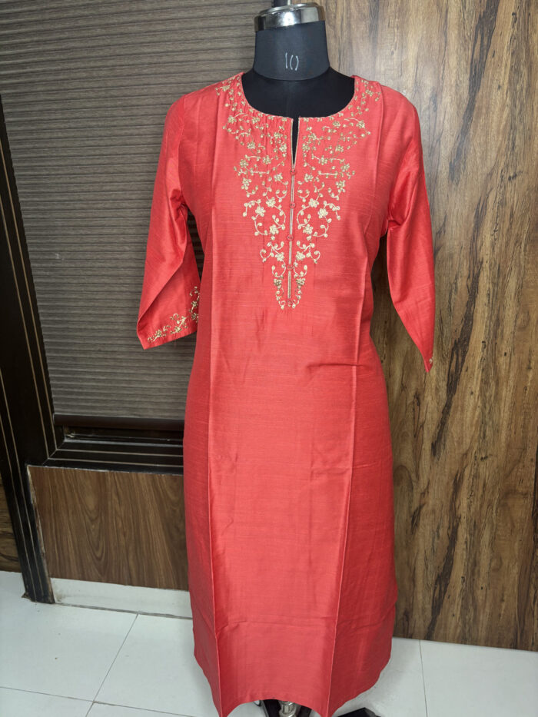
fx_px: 539
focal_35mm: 26
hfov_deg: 53.1
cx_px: 269
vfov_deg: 67.3
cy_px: 358
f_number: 1.6
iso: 125
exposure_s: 1/50
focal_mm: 5.96
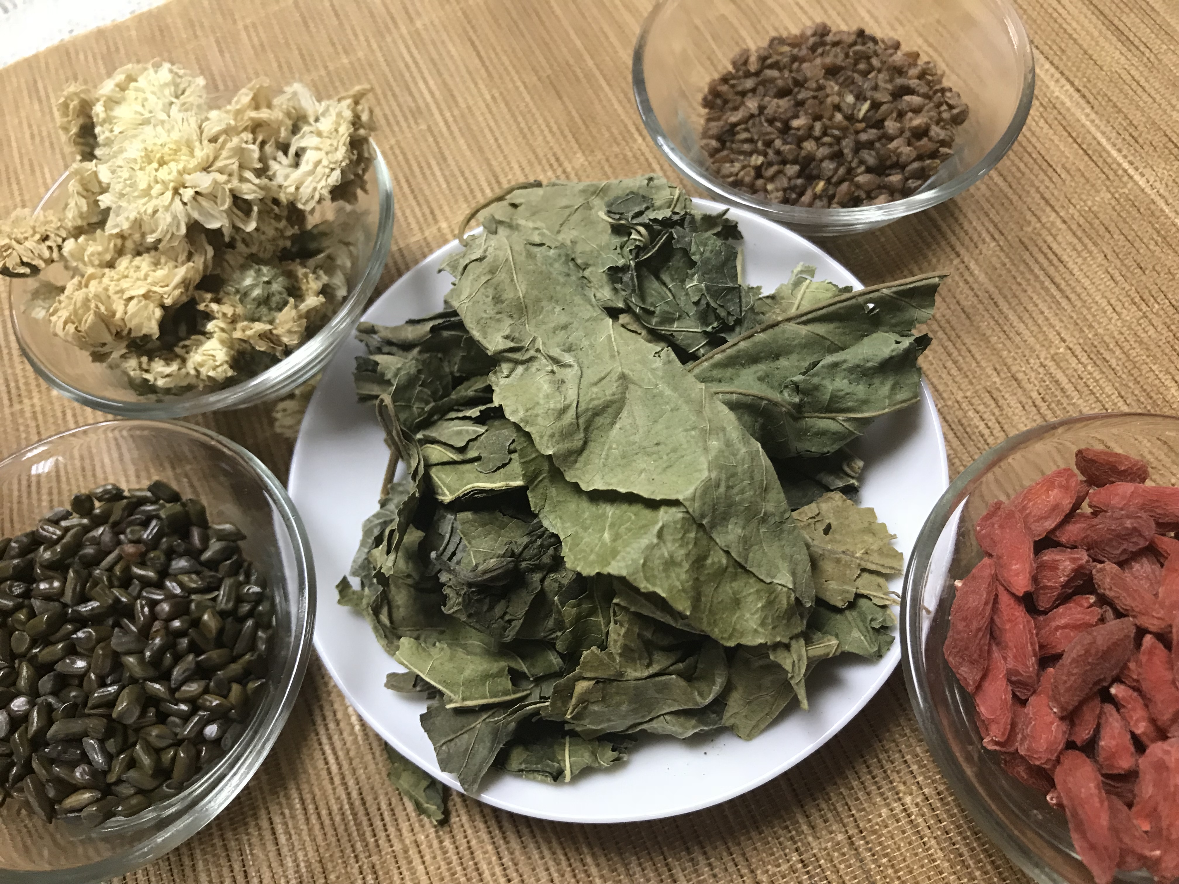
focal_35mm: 28
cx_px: 590
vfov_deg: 49.7
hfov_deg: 63.4
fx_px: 954
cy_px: 442
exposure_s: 1/17
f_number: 1.8
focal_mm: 3.99
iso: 64
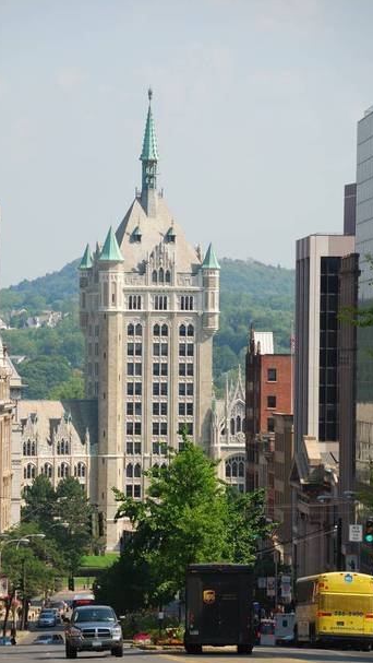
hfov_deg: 6.0
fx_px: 3565
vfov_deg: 10.6
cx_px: 144
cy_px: 362
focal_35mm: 203
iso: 100
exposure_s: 1/320
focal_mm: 112
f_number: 5.6
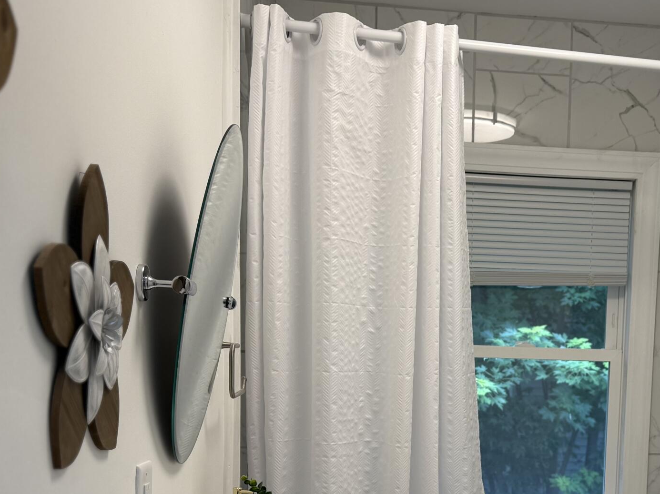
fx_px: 991
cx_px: 510
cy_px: 441
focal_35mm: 52
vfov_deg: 27.1
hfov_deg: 35.8
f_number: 1.78
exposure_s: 1/120
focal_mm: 6.76
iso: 50
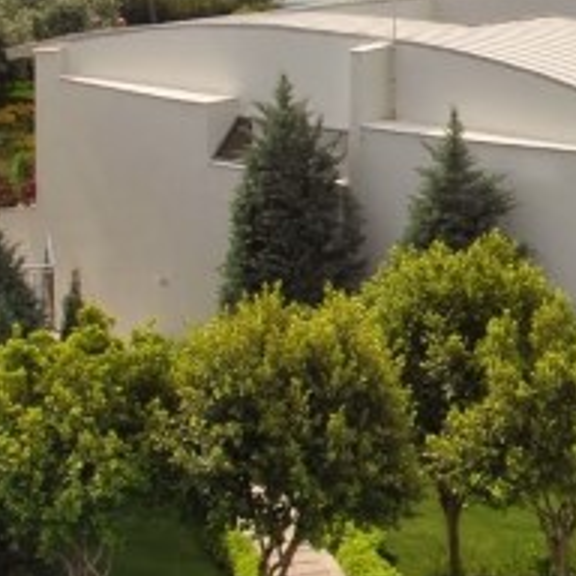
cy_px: 75
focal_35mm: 137
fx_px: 2579
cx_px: 892
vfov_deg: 12.7
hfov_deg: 12.1
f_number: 10
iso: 100
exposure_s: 1/200
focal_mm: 18
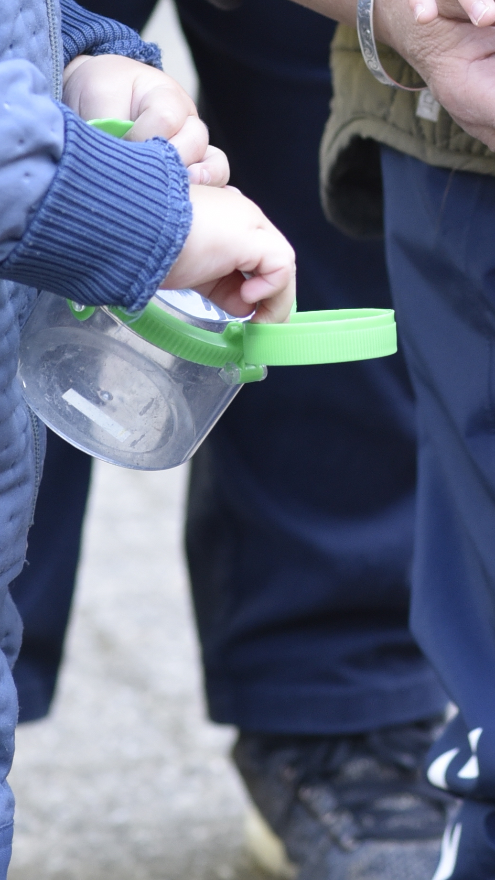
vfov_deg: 7.4
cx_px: 369
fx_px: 6788
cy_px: -174
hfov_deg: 4.2
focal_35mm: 291
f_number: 3.5
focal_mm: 85
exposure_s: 1/200
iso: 800
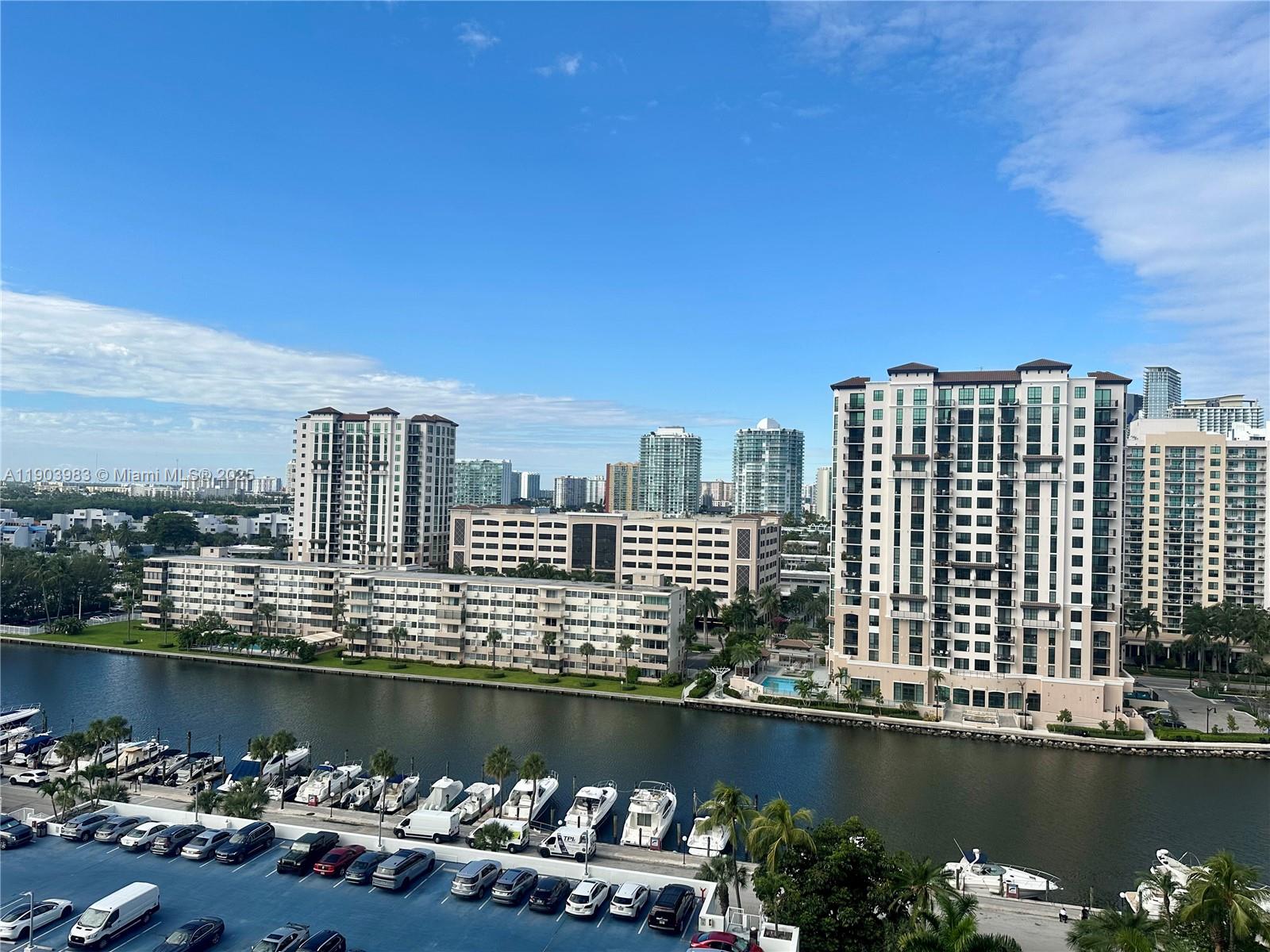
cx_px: 635
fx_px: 881
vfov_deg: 56.8
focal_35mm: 24
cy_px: 476
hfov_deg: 71.6
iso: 80
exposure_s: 1/3717
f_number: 1.78
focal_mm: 6.86
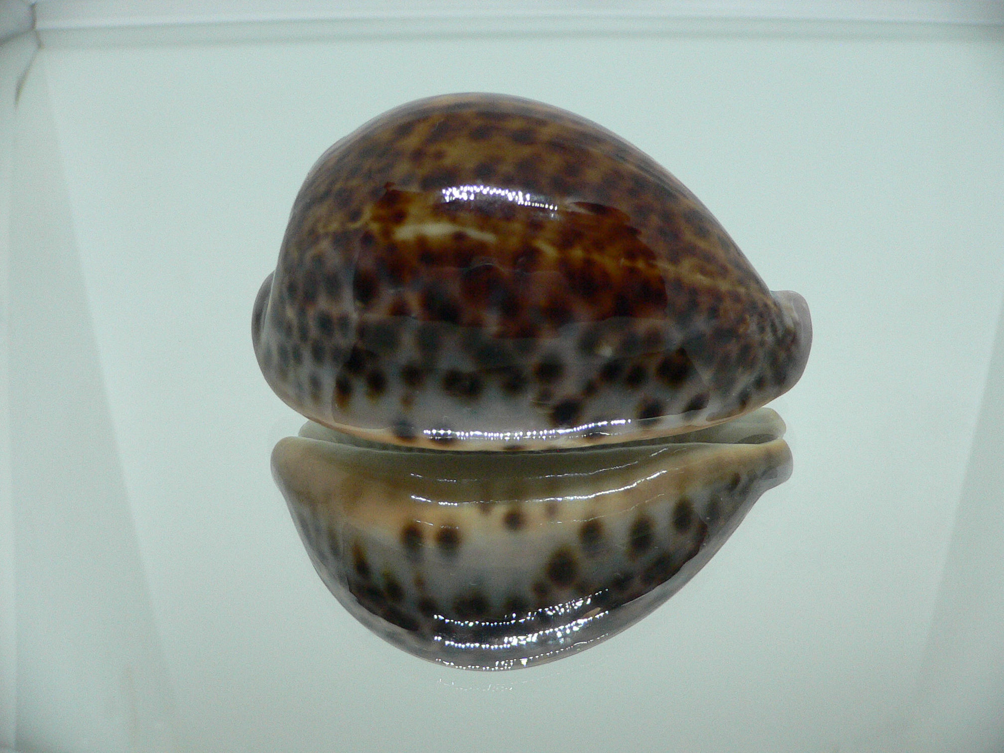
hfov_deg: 52.6
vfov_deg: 40.7
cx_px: 502
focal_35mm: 35
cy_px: 376
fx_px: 1015
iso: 200
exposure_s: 1/60
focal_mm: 4.6
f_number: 2.8
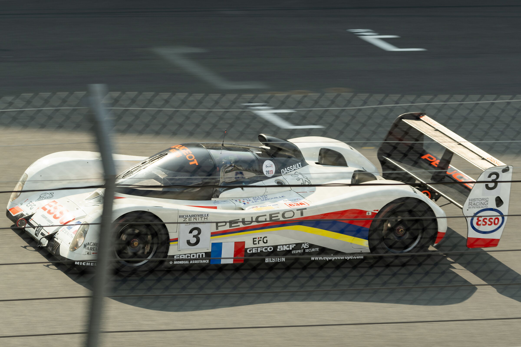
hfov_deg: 7.0
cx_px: 260
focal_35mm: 293
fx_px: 4240
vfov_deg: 4.7
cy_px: 174
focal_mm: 190
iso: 200
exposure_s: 1/250
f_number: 7.1
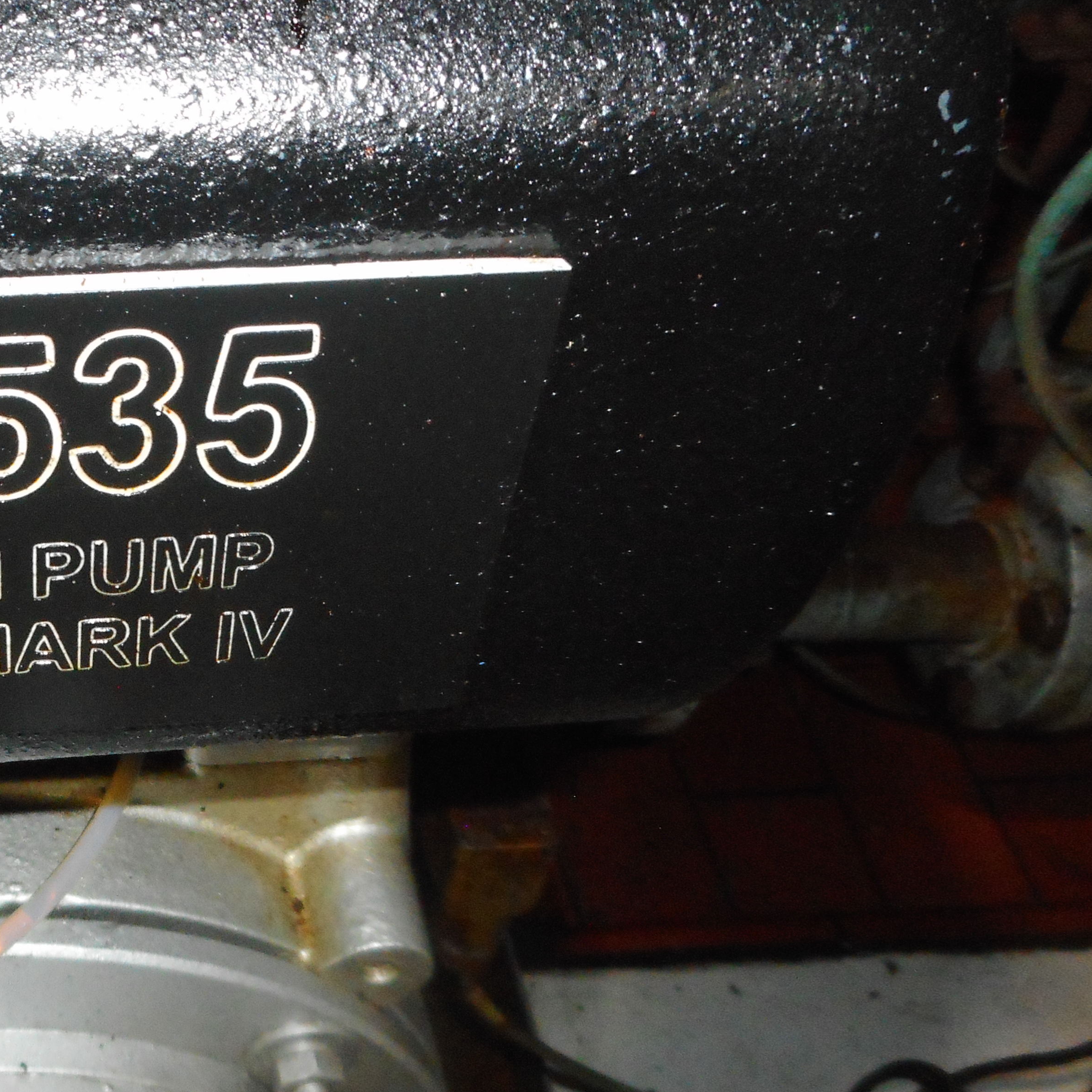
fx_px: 1713
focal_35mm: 48
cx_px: 86
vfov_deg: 35.3
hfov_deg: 33.3
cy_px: 614
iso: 400
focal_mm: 4.5
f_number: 3.7
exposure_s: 1/25
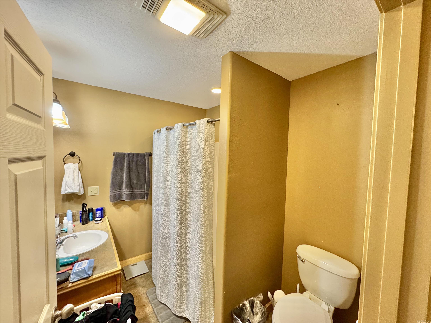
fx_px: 174
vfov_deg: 85.7
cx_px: 216
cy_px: 162
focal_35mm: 14
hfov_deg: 102.1
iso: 400
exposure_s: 1/60
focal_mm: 2.22
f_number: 2.2
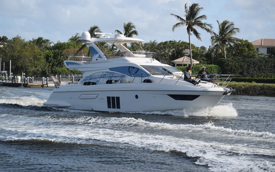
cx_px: 138
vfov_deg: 12.1
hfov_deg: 19.3
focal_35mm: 108
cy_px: 90
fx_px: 809
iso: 200
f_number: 6.3
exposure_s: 1/640
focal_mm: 70
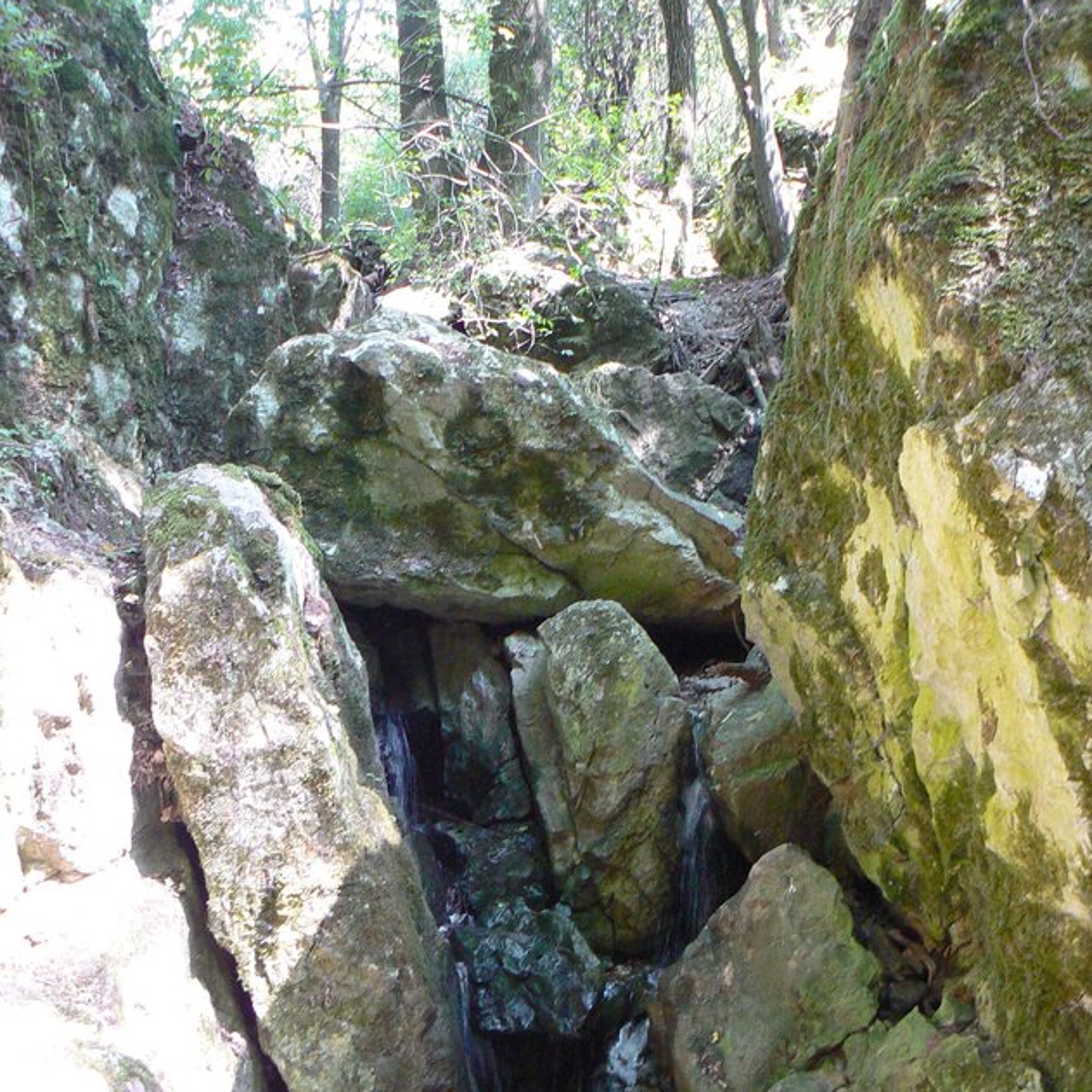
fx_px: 1535
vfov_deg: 38.9
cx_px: 547
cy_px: 690
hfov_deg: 39.2
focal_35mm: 43
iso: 200
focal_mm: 6
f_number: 2.8
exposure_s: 1/20
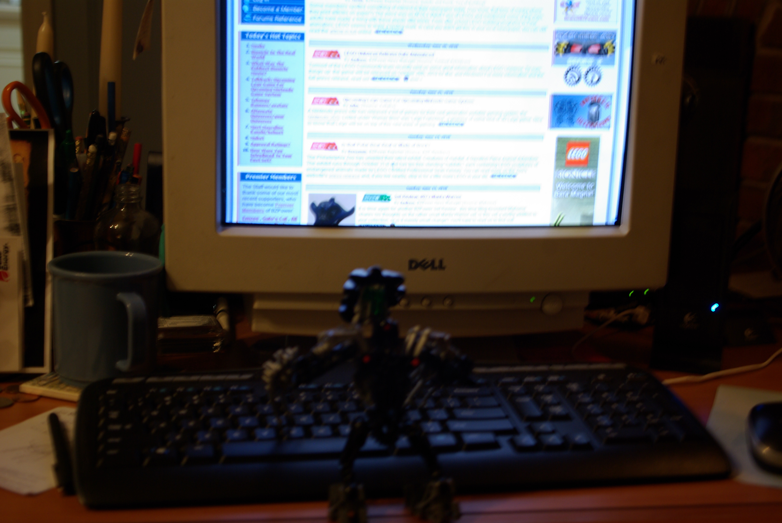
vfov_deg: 23.8
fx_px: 1240
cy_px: 262
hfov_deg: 35.0
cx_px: 391
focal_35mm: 57
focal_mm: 38
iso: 200
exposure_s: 1/6
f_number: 5
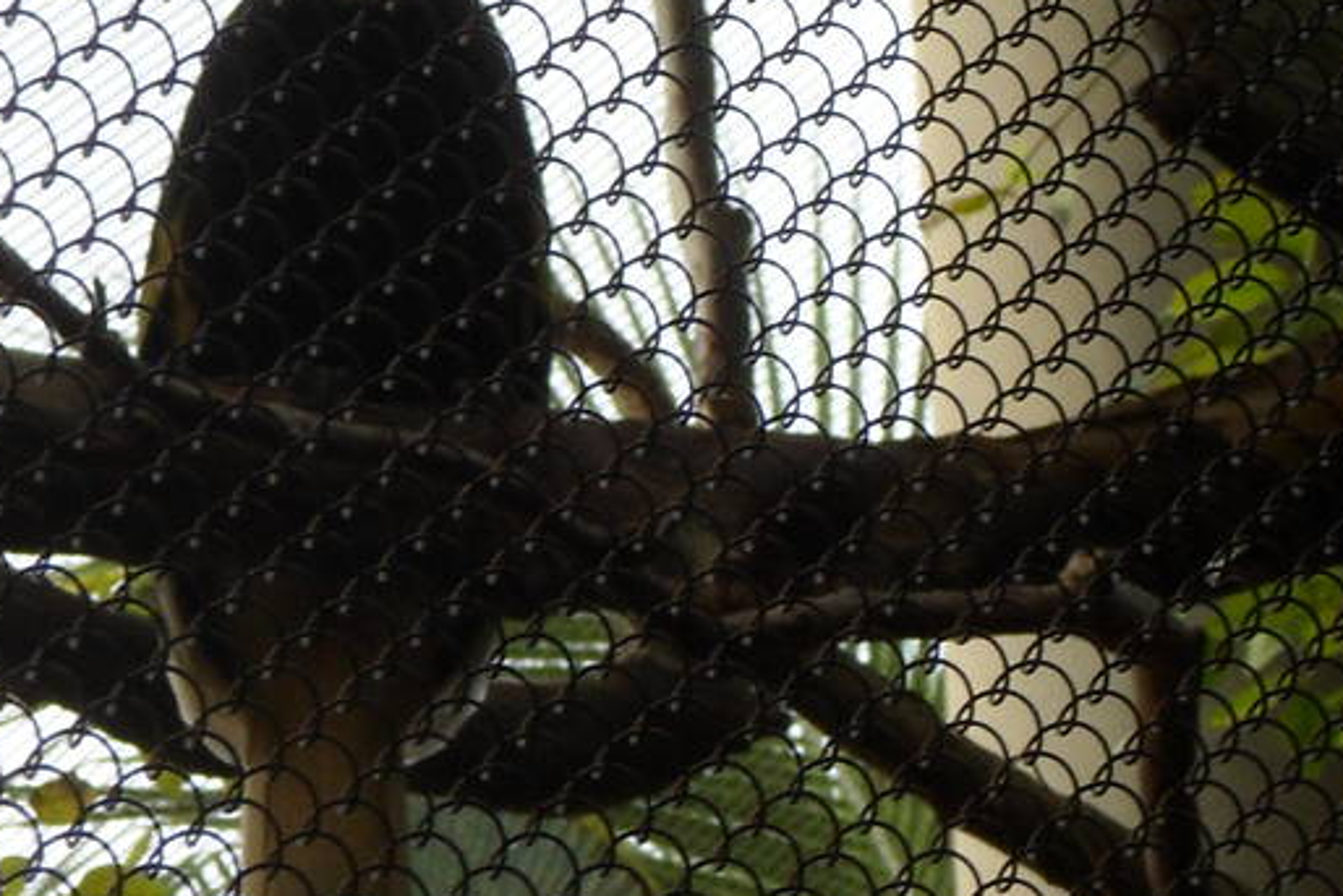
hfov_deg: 6.1
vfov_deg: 4.0
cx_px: 462
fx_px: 12687
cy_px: 261
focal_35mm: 340
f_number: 5.3
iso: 80
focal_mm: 17.7
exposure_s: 1/125
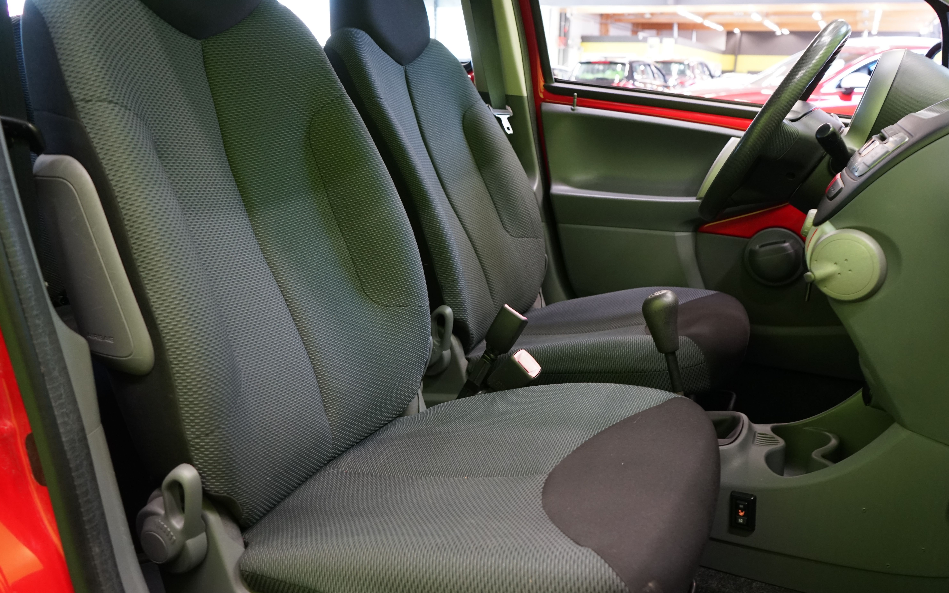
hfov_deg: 62.9
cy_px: 307
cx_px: 481
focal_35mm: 30
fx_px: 776
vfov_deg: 41.8
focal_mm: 29
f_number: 5
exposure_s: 1/20
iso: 1600
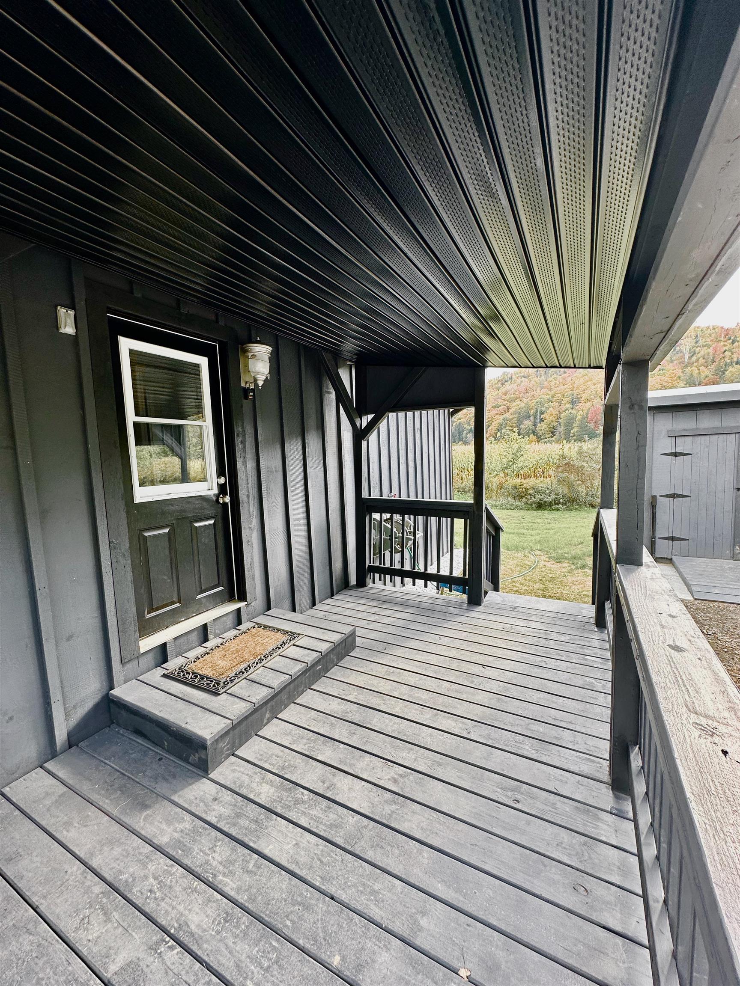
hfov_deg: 85.7
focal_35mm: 14
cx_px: 370
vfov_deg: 102.1
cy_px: 493
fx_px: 399
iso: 50
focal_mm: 2.22
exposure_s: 1/99
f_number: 2.2
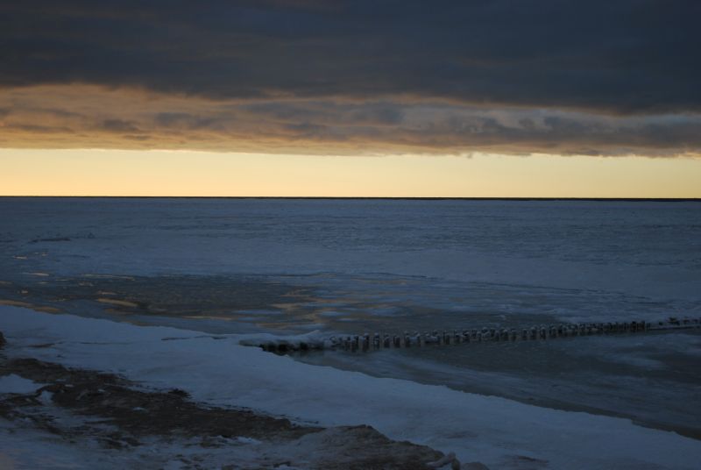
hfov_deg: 26.0
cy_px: 235
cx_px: 350
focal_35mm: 78
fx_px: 1521
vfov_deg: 17.6
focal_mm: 52
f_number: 5.6
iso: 100
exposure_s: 1/125
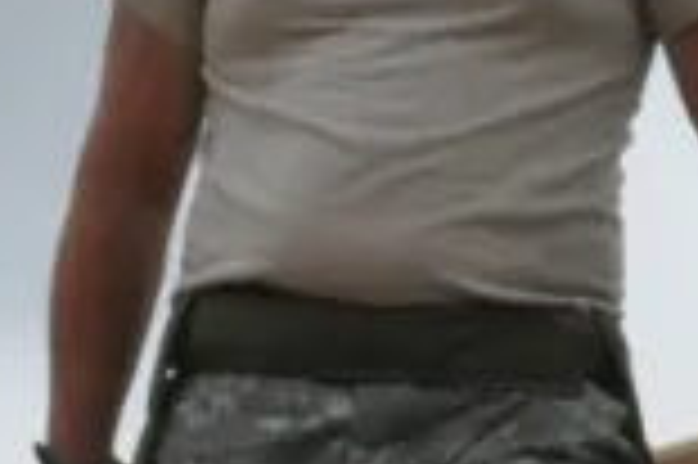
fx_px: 11292
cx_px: 464
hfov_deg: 3.5
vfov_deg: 2.4
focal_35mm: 583
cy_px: -59
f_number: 18
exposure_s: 1/500
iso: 800
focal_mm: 52
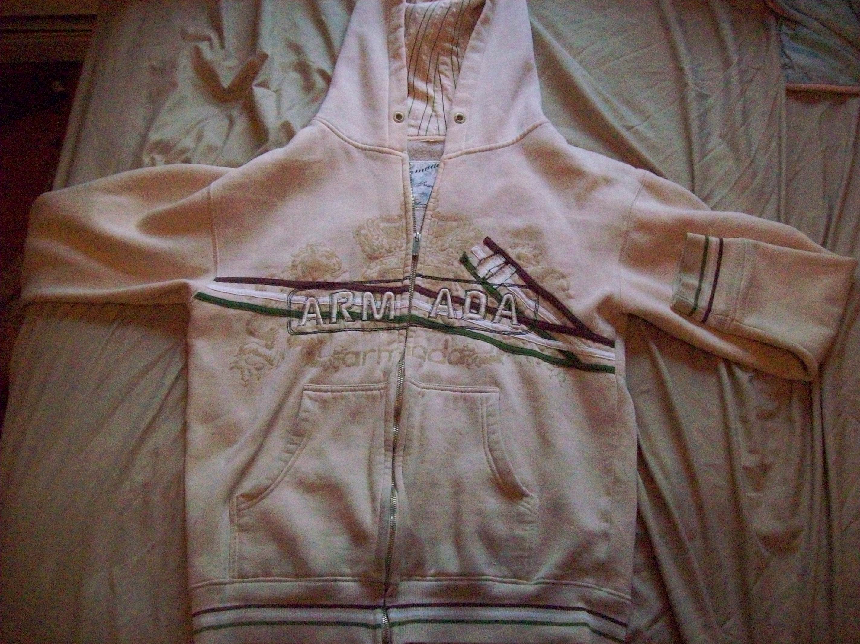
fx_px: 894
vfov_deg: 39.6
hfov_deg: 51.4
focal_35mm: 36
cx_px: 430
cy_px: 322
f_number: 2.7
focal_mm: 6
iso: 800
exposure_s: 1/128
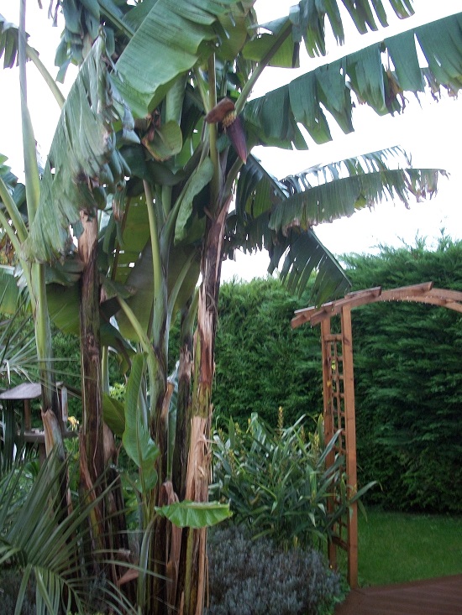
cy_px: 308
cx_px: 231
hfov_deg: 40.7
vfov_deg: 52.6
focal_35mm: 35
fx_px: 623
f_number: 3.1
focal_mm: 6.3
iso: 160
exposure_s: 1/15
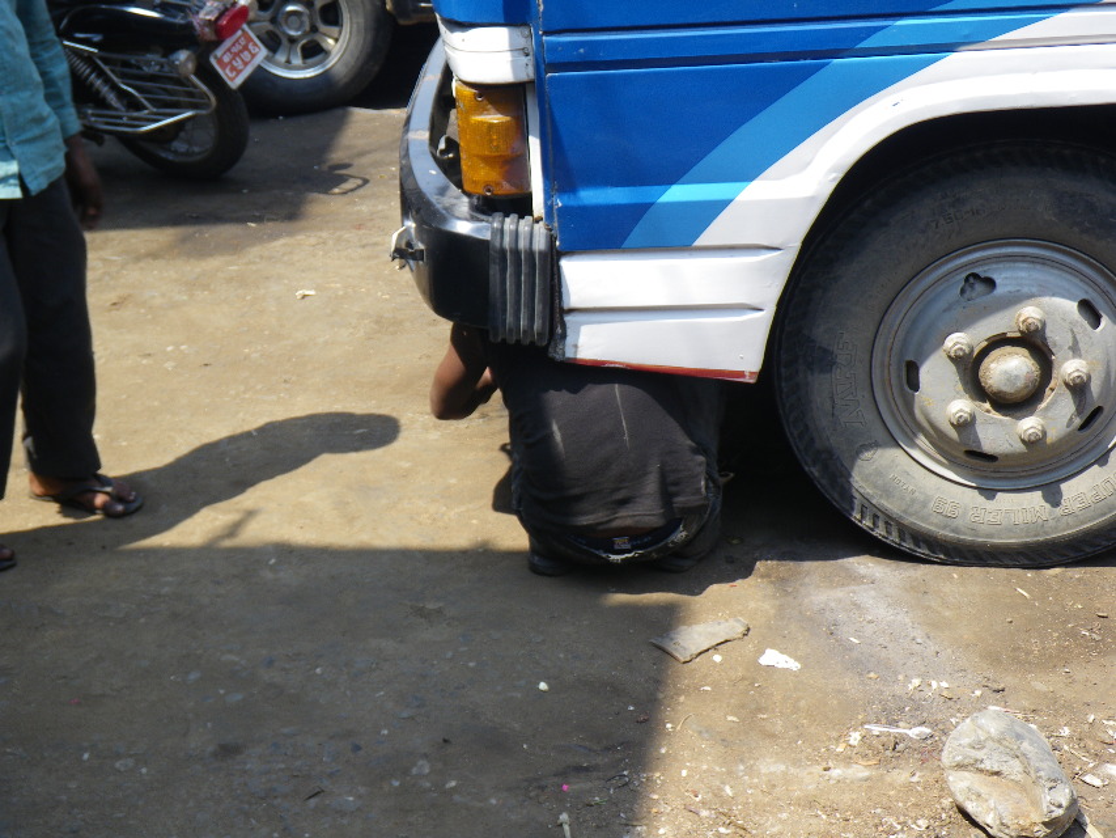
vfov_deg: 28.6
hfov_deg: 37.5
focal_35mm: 51
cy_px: 419
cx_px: 558
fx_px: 1644
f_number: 4.4
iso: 50
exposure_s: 1/125
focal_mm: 9.1
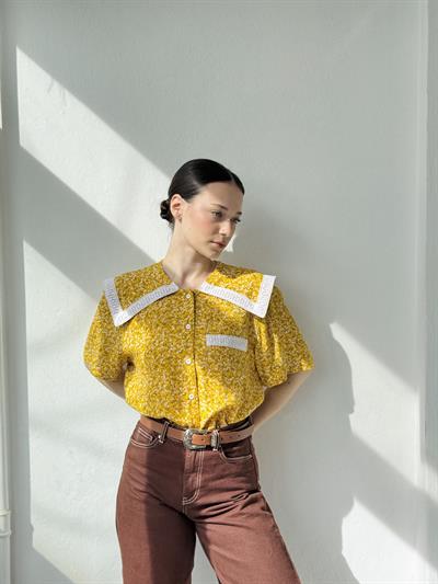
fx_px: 809
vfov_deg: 39.6
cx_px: 219
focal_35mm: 48
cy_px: 292
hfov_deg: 30.3
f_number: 1.78
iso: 64
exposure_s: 1/1287
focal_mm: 6.76
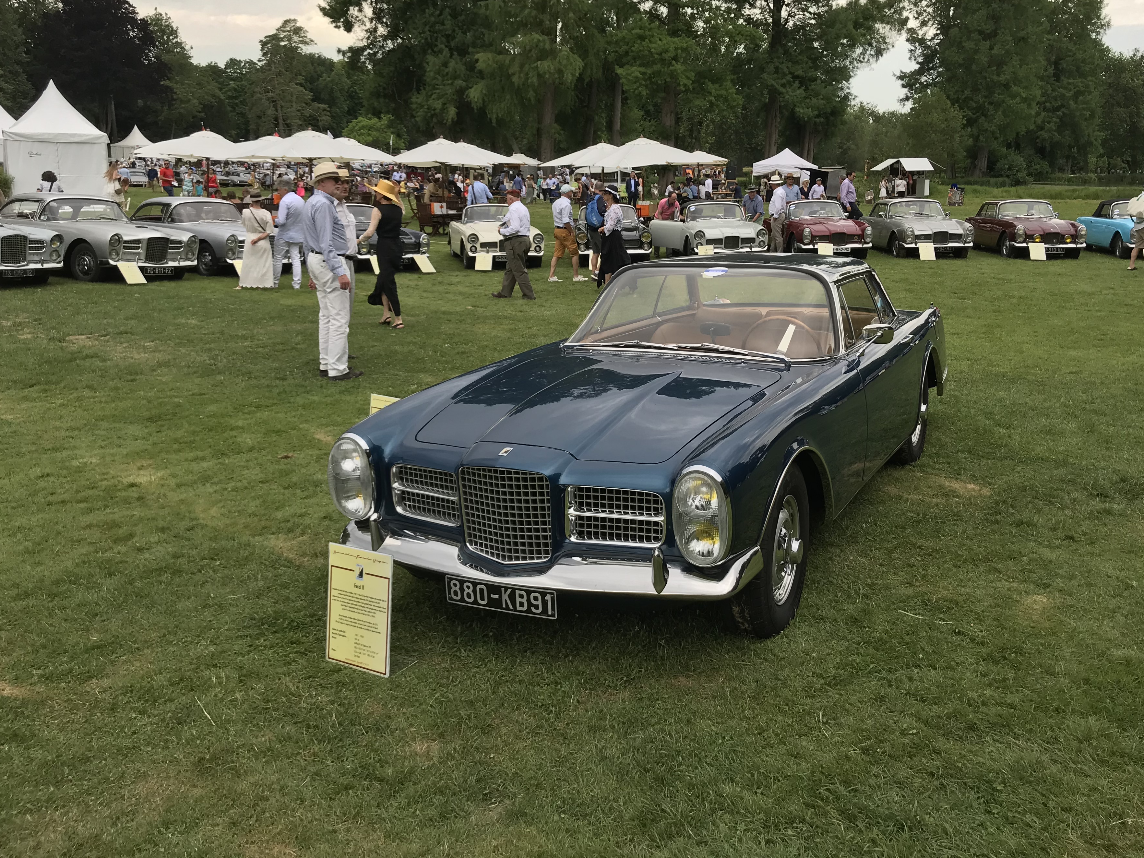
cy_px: 370
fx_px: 1058
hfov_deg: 56.7
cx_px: 630
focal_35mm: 32
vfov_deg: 44.1
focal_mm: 3.99
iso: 20
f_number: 1.8
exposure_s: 1/613
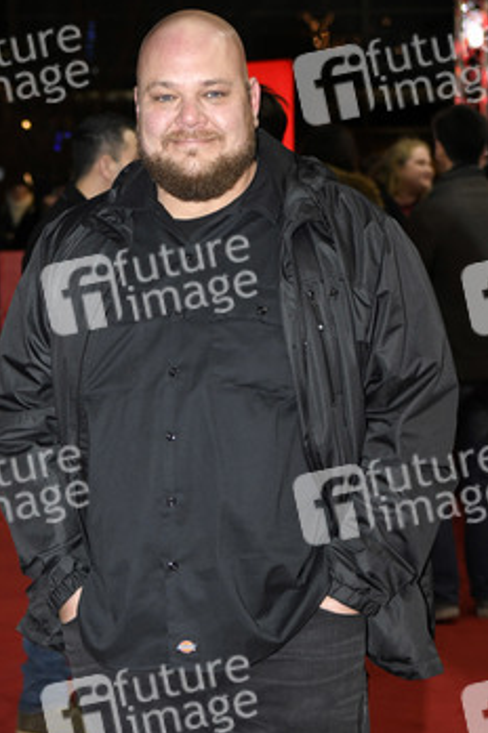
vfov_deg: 21.7
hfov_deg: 14.5
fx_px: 1915
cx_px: 210
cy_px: 391
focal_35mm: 94
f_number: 4.5
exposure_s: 1/250
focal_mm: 55
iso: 1600
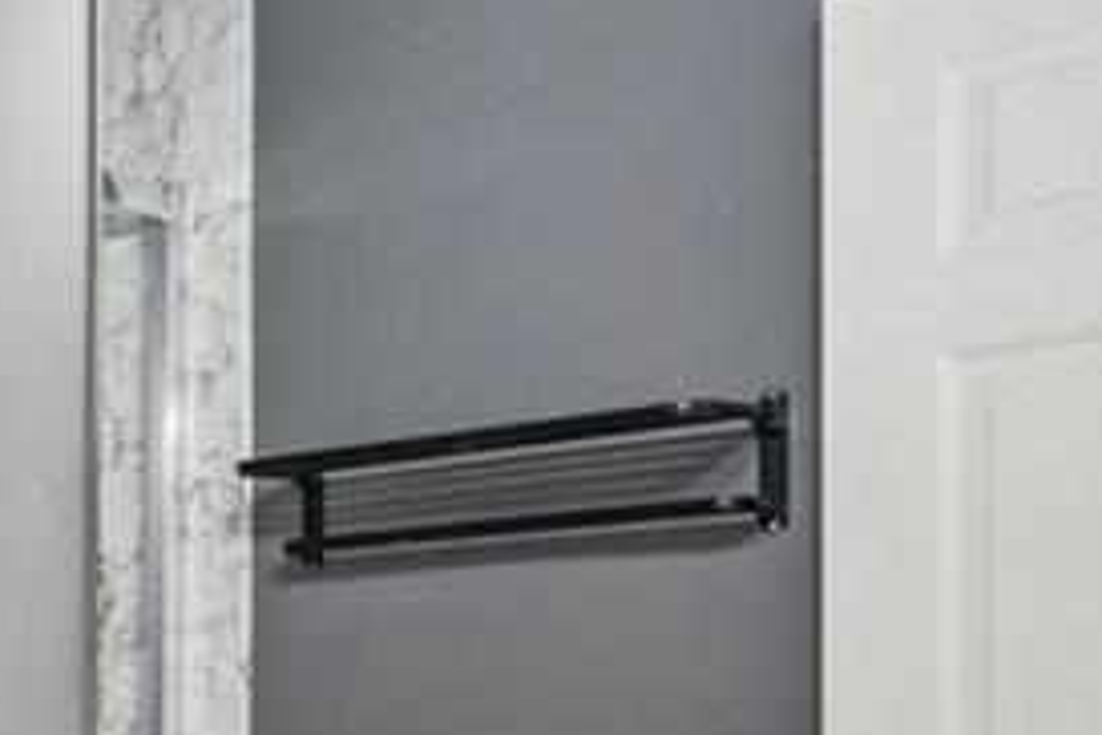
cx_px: -614
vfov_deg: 21.9
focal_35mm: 60
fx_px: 1837
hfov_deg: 24.6
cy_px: 717
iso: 800
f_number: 8
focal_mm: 16
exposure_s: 1/15
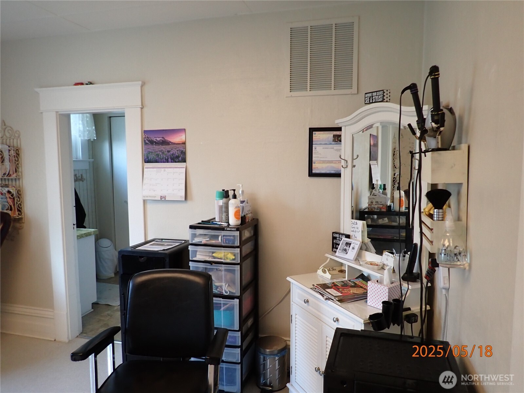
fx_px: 378
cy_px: 196
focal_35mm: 25
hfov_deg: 69.4
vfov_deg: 54.9
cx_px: 262
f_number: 2
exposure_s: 1/125
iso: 200
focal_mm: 4.5
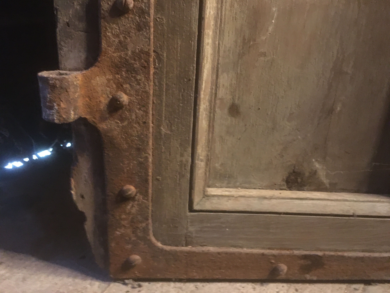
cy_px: 146
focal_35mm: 29
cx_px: 195
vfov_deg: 48.2
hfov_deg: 61.7
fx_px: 327
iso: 500
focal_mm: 4.15
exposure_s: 1/17
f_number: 2.2
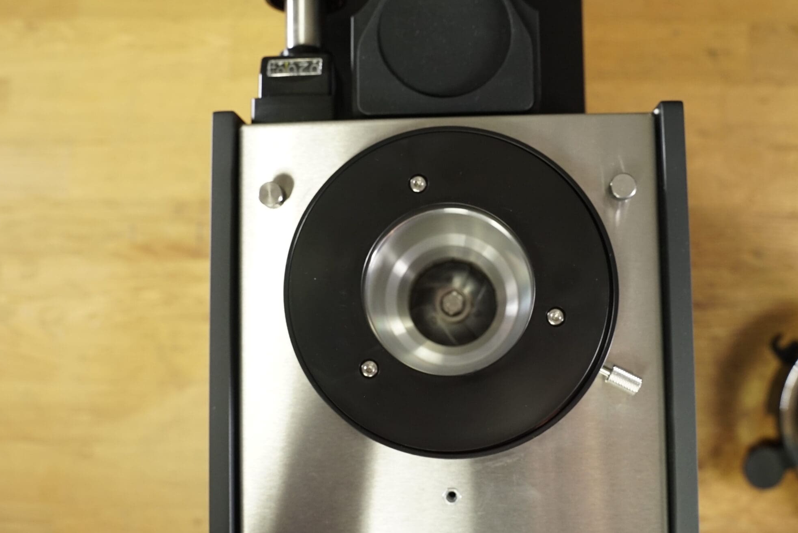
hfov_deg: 49.4
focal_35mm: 39
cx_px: 448
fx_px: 865
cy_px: 300
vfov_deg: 34.2
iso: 1600
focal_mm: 30
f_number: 5.6
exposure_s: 1/125
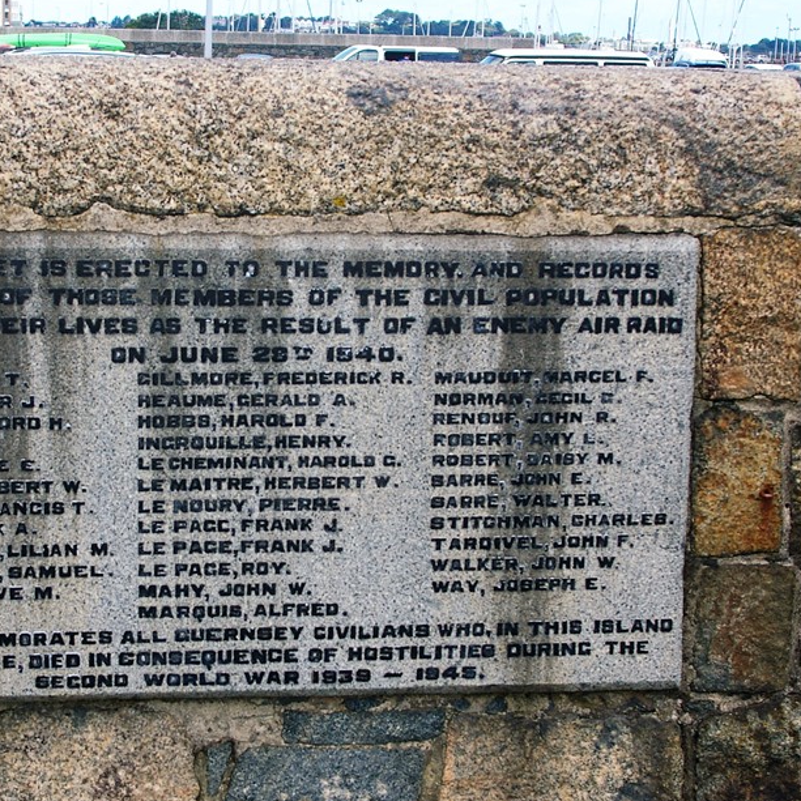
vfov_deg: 21.9
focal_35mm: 79
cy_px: 377
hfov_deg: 21.9
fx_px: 2068
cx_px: 287
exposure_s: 1/350
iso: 200
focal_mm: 38
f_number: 6.7
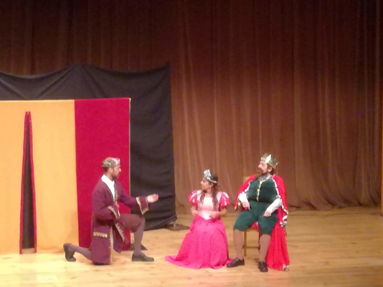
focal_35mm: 102
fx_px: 1128
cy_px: 95
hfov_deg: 19.3
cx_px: 163
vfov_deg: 14.5
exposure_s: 1/25
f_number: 2
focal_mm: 3.79
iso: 320
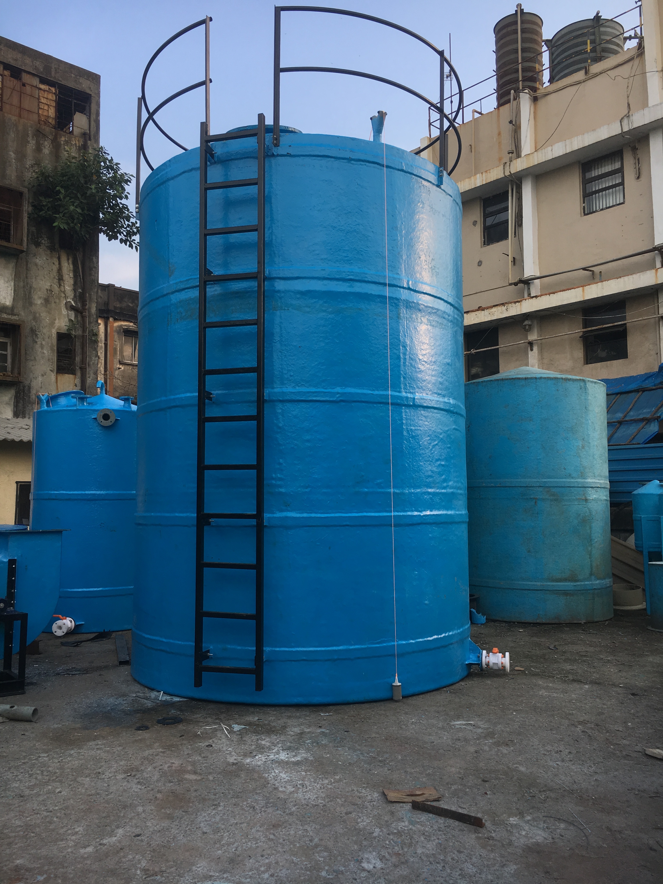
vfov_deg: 61.7
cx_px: 332
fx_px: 741
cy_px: 442
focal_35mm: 29
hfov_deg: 48.2
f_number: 2.2
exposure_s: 1/266
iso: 25
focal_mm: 4.15
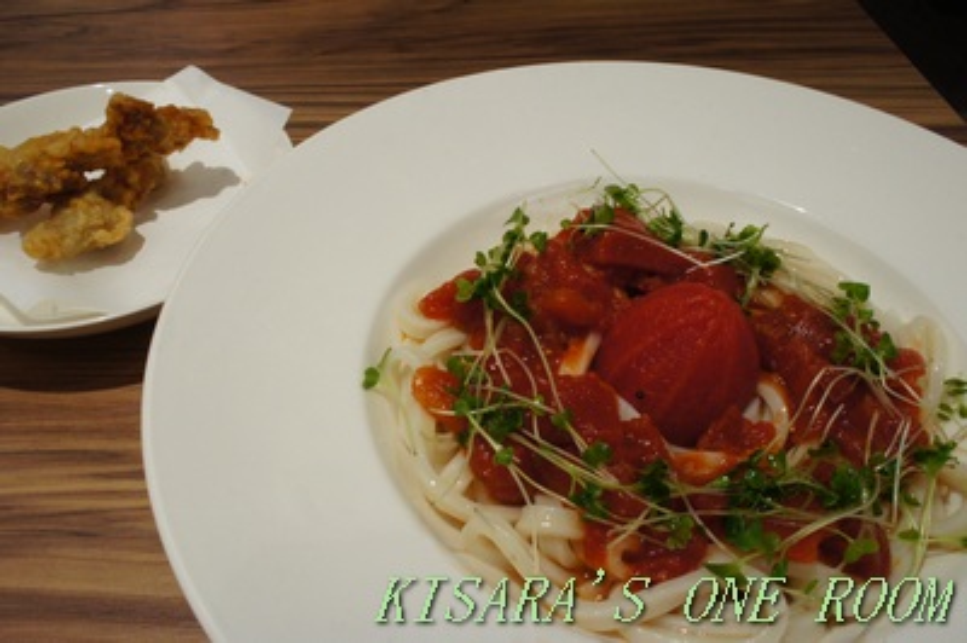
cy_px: 322
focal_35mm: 30
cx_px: 484
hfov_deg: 62.0
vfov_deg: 43.5
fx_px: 805
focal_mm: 20
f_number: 20
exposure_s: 1/8
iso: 1600
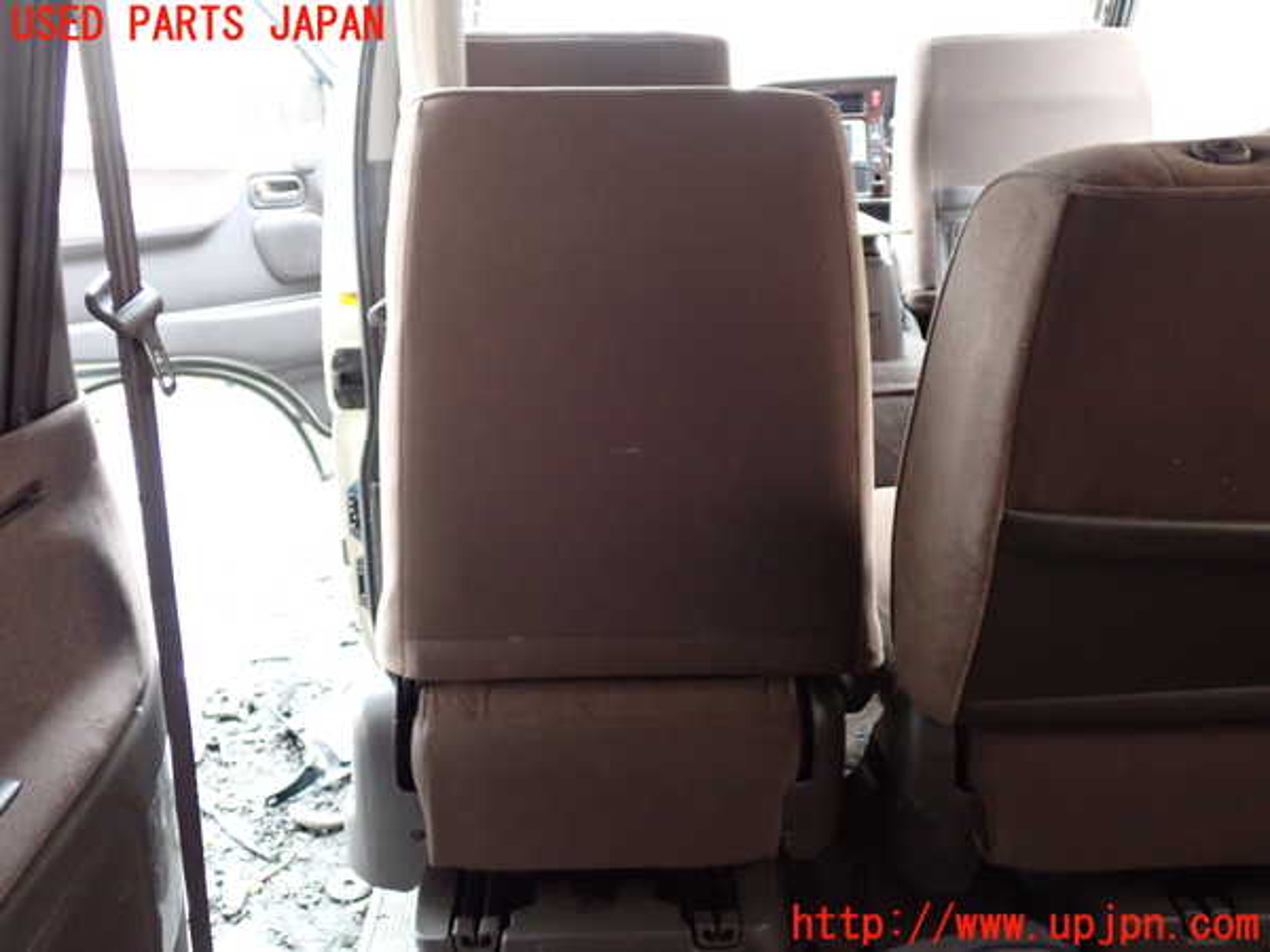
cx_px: 635
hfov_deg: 51.4
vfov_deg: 39.7
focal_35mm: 36
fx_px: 1321
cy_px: 476
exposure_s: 1/10
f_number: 2.5
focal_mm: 6.37
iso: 1000
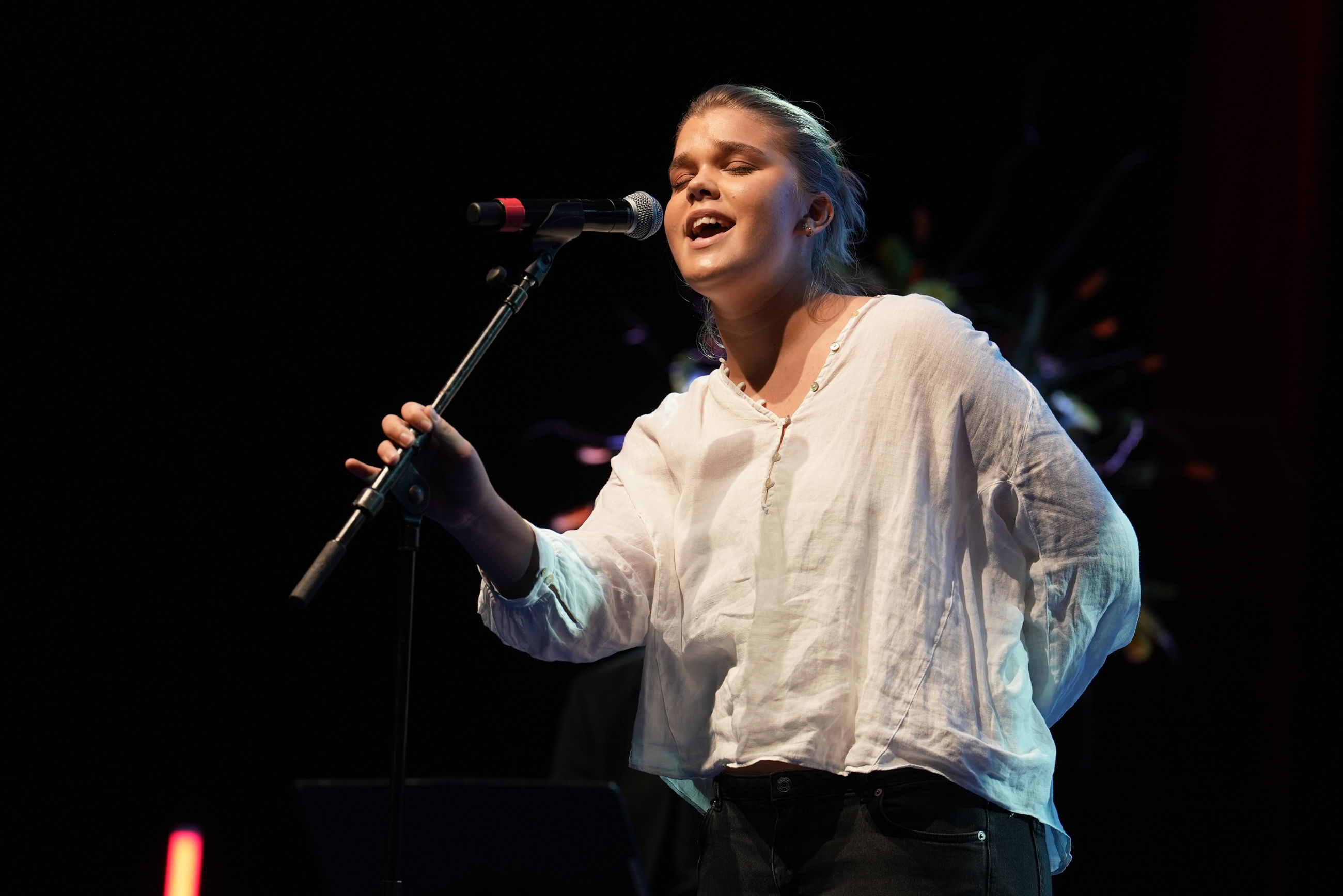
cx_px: 672
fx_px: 7464
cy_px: 448
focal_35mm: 200
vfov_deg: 6.9
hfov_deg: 10.3
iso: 800
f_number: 4
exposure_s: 1/250
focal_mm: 200
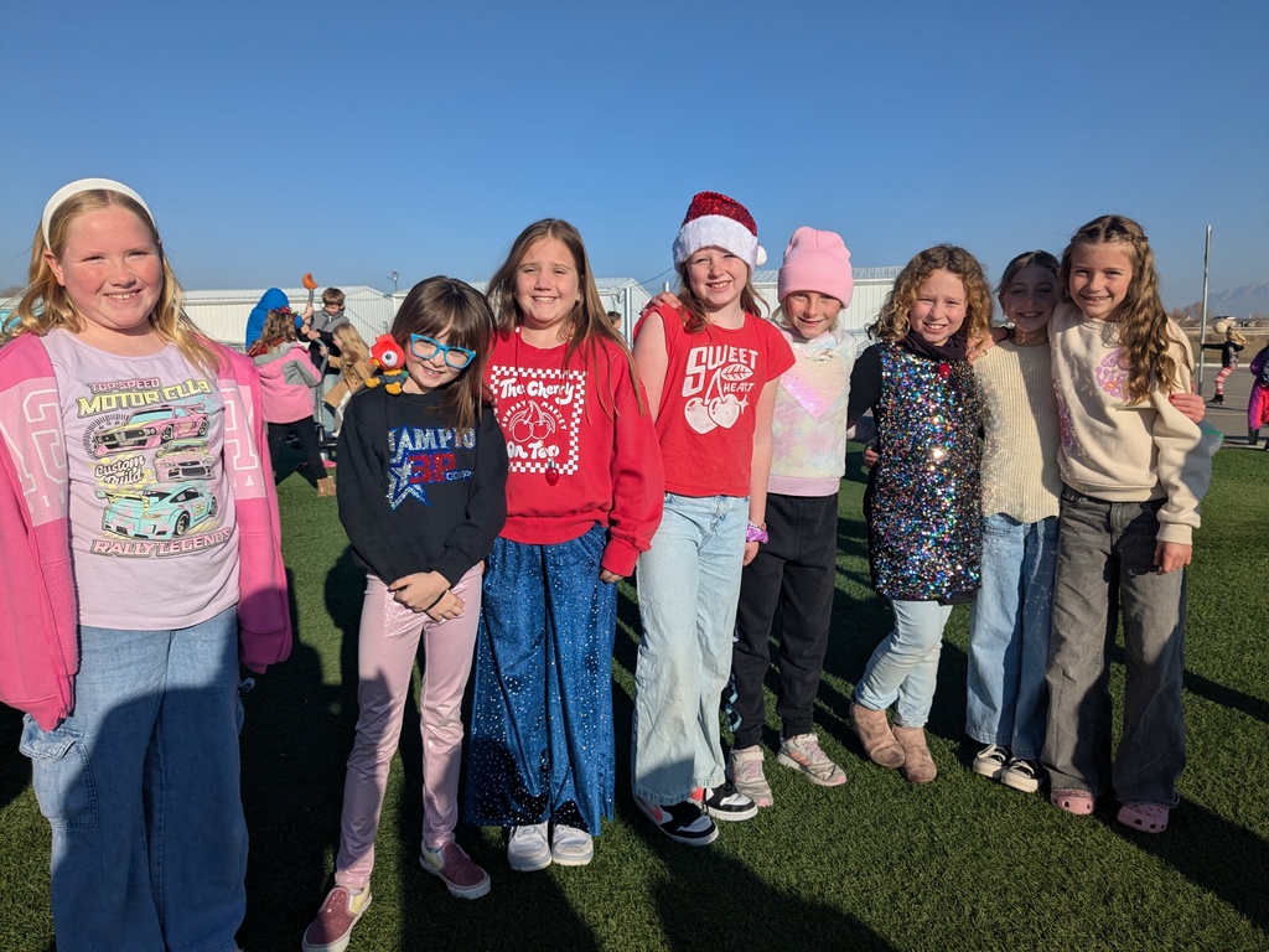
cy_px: 476
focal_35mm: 27
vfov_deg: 51.4
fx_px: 990
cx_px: 634
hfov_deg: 65.3
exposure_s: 1/7812
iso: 73
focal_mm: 4.38
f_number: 1.73
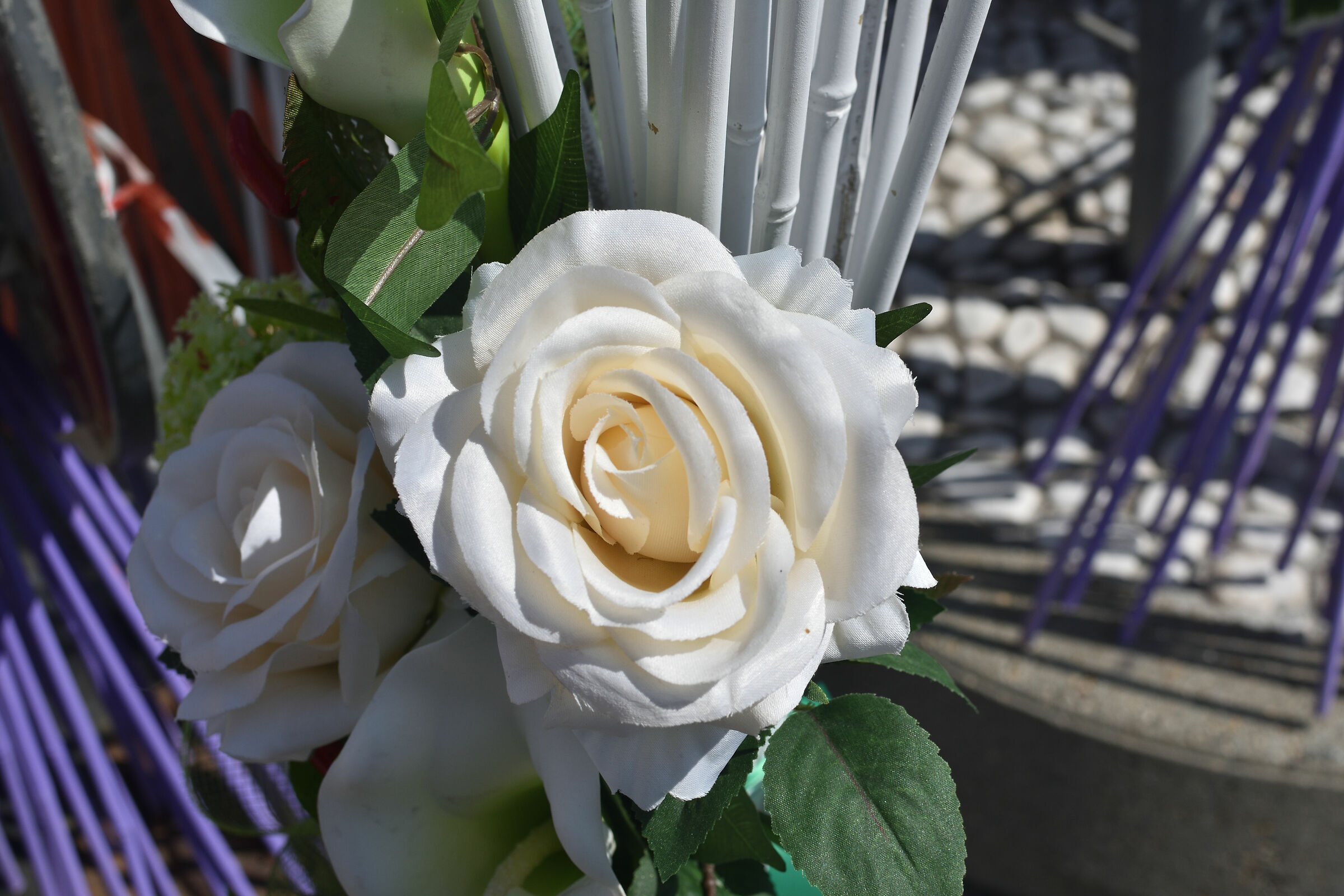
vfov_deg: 25.8
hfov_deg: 37.9
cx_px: 672
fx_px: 1960
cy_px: 448
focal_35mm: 52
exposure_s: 1/1000
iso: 100
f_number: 8
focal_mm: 35
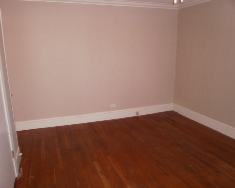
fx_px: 195
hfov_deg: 62.2
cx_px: 112
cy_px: 96
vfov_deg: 51.5
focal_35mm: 28
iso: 160
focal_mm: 4.65
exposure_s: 1/25
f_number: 2.6
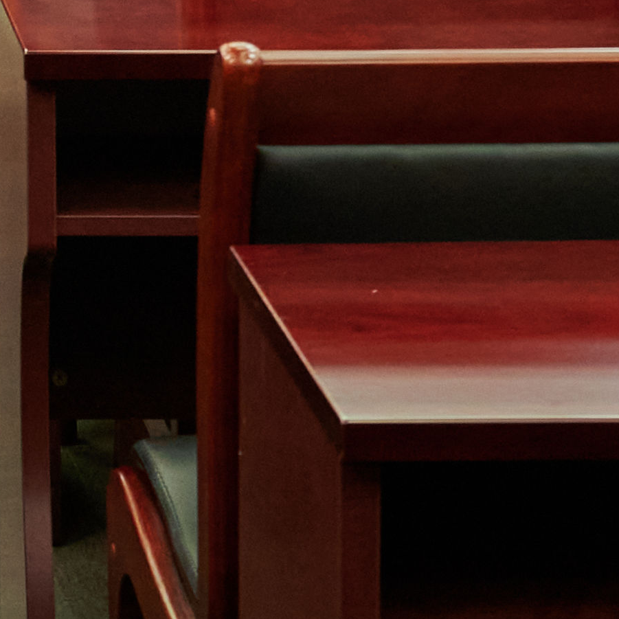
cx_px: -651
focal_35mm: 194
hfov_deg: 8.5
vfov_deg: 8.8
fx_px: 3921
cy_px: -325
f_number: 5.6
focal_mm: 34.5
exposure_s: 1/60
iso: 800
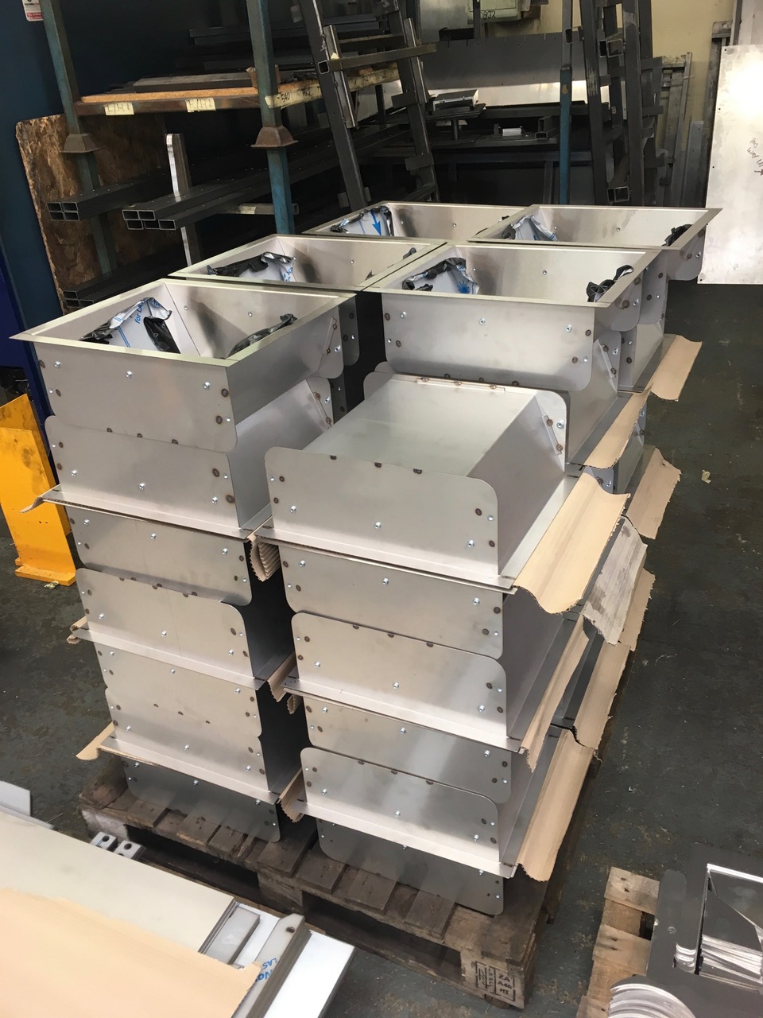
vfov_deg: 61.7
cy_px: 509
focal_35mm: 29
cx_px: 382
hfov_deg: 48.2
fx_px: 852
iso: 80
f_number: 2.2
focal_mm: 4.15
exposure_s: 1/33
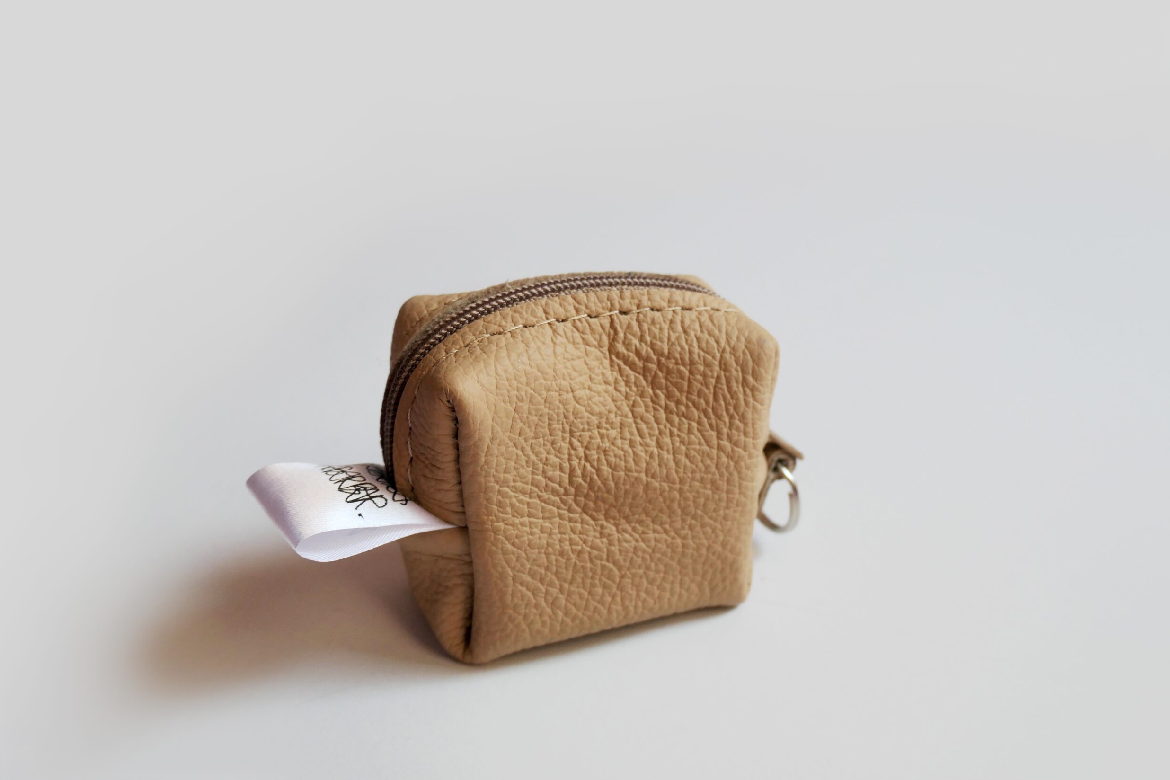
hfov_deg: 63.7
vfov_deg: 45.0
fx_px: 942
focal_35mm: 29
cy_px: 380
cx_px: 585
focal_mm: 10.3
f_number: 3.5
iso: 200
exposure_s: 1/320
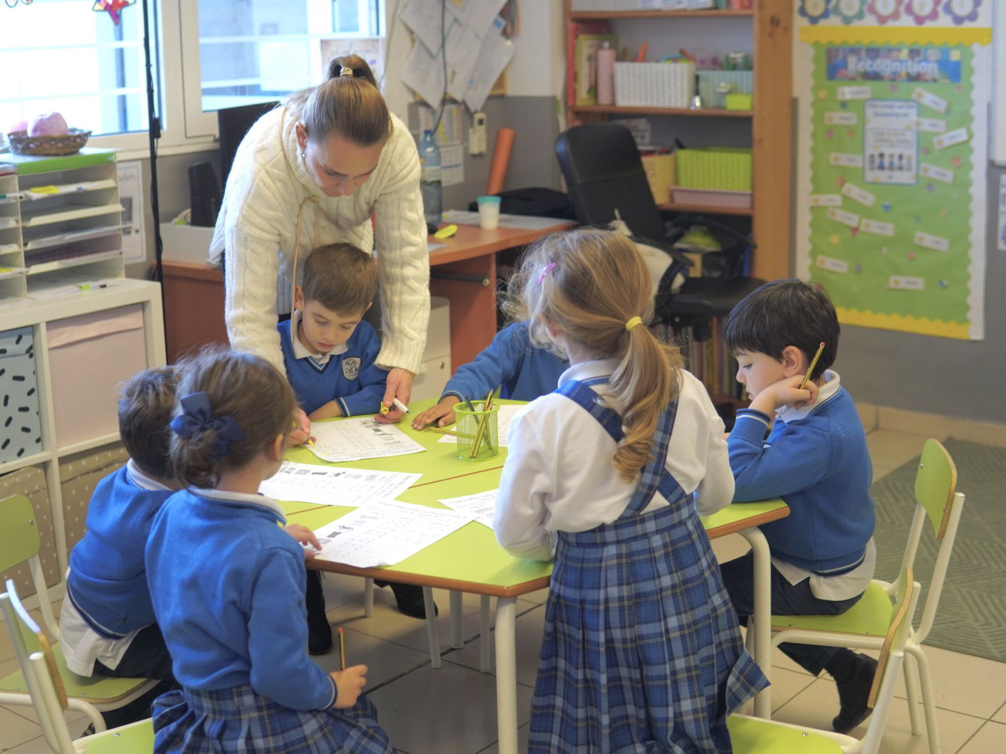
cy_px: 378
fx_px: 1424
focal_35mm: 49
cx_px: 492
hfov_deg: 38.9
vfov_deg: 29.7
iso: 250
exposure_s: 1/100
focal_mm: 30
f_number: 2.5
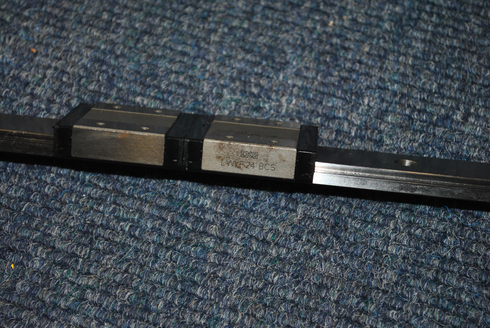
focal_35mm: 82
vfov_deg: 16.6
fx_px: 1124
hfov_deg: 24.6
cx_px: 245
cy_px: 164
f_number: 5.6
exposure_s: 1/60
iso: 200
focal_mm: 55
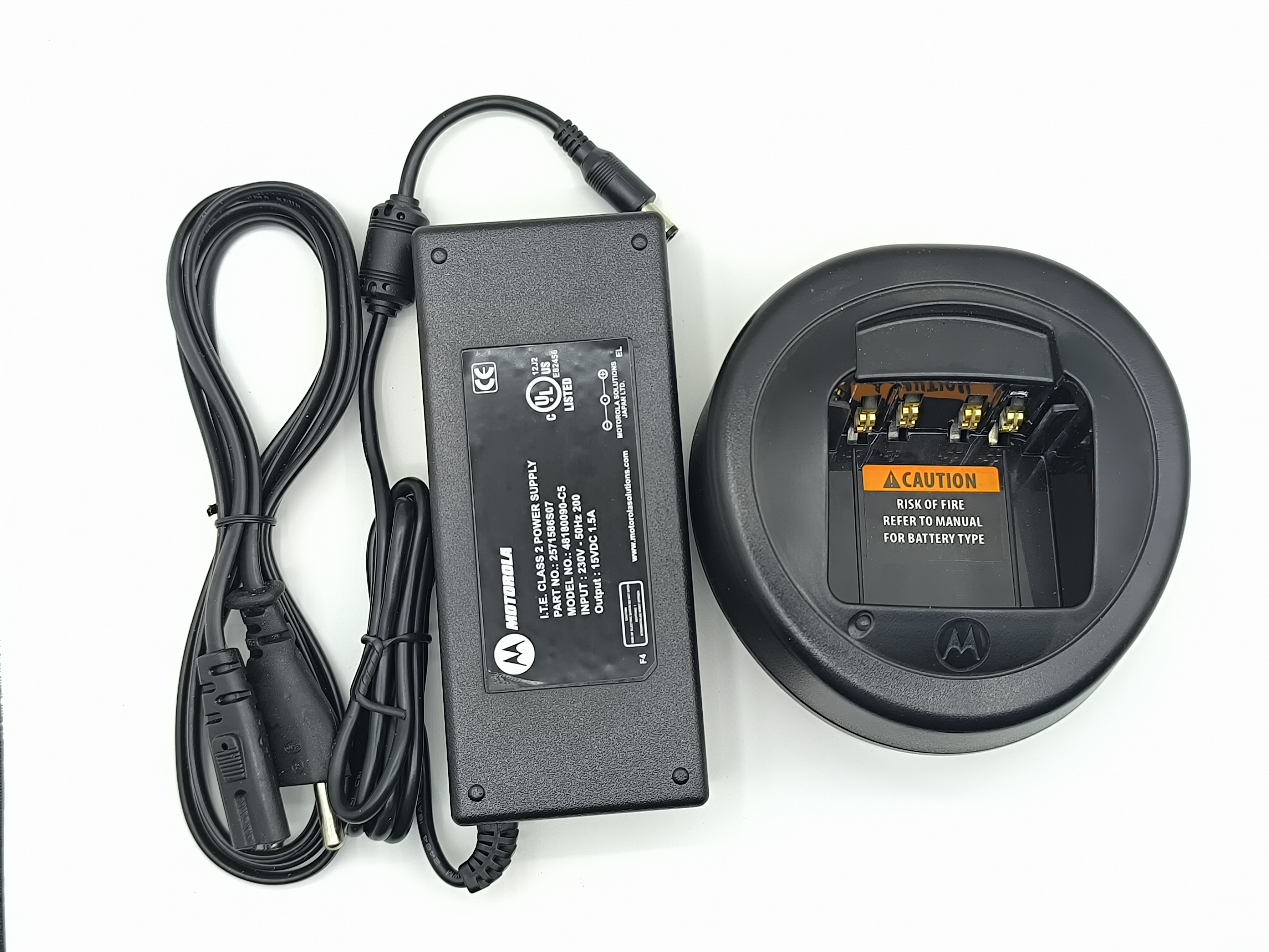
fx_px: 1430
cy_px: 476
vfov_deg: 36.8
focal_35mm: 39
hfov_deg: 47.9
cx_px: 634
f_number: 1.65
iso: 160
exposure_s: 1/100
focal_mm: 6.14
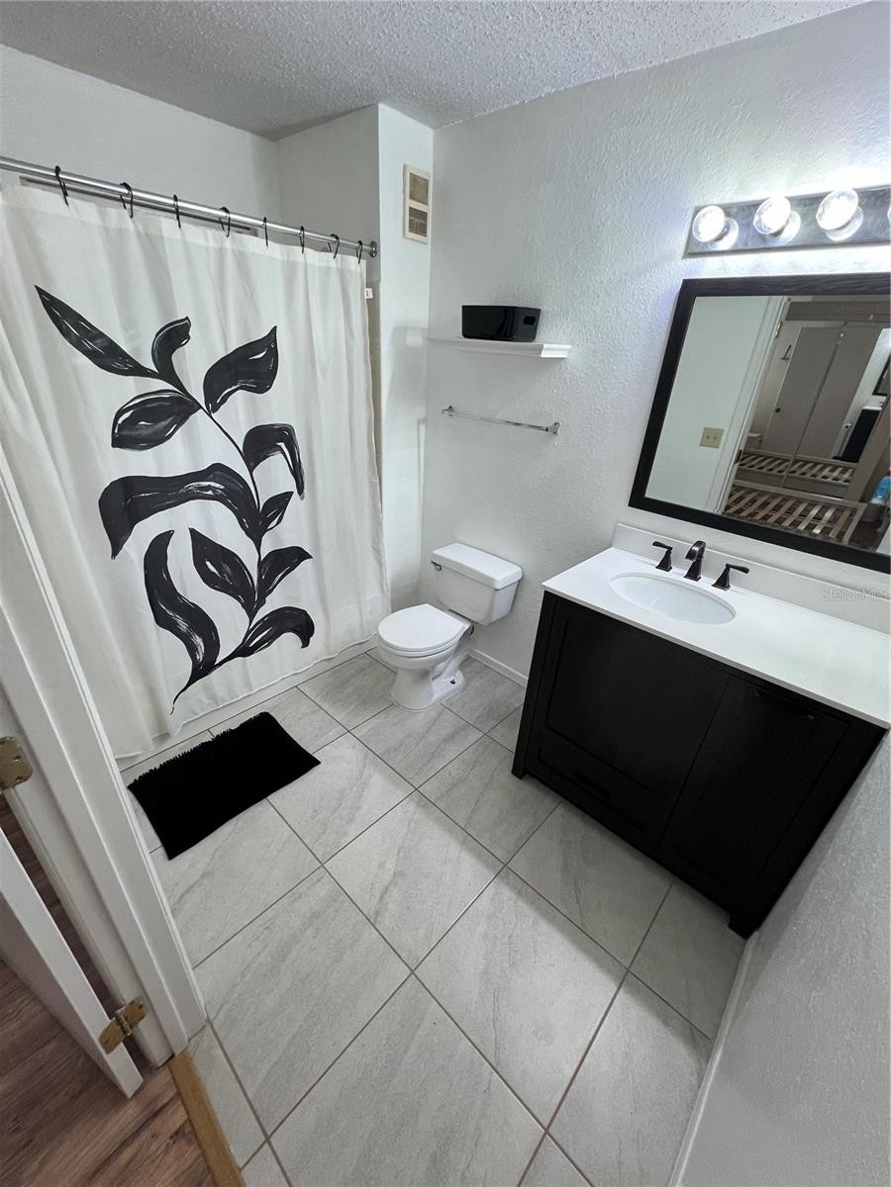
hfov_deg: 89.9
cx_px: 446
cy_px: 594
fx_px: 446
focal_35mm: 13
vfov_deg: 106.2
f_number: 1.8
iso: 160
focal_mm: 1.57
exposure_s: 1/120
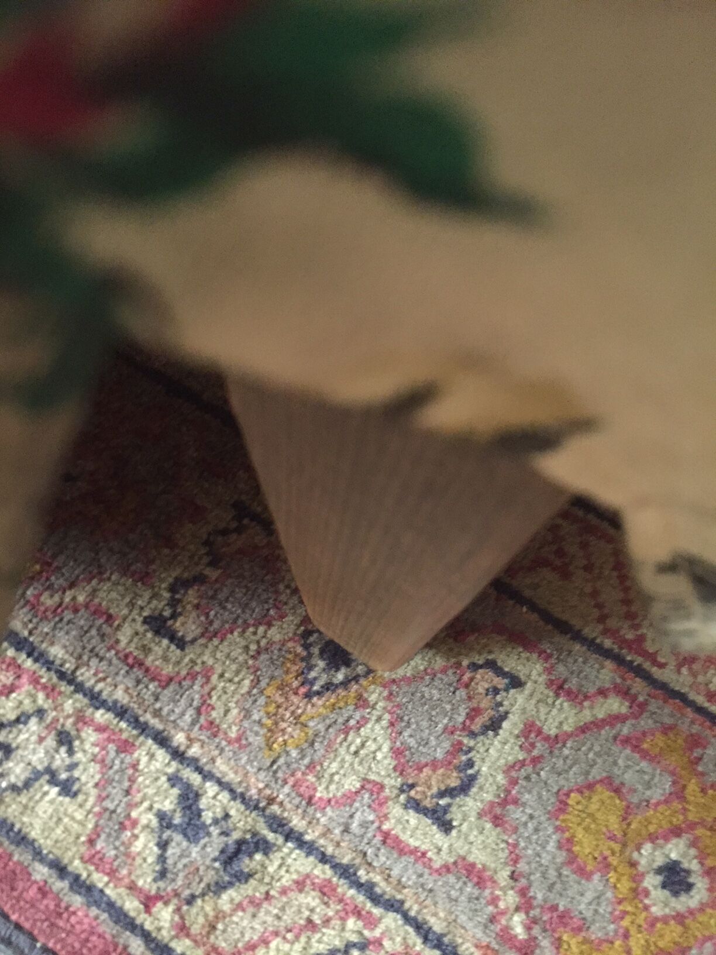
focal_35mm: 29
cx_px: 358
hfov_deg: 48.2
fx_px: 800
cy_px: 478
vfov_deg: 61.7
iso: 500
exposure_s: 1/17
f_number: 2.2
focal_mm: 4.15
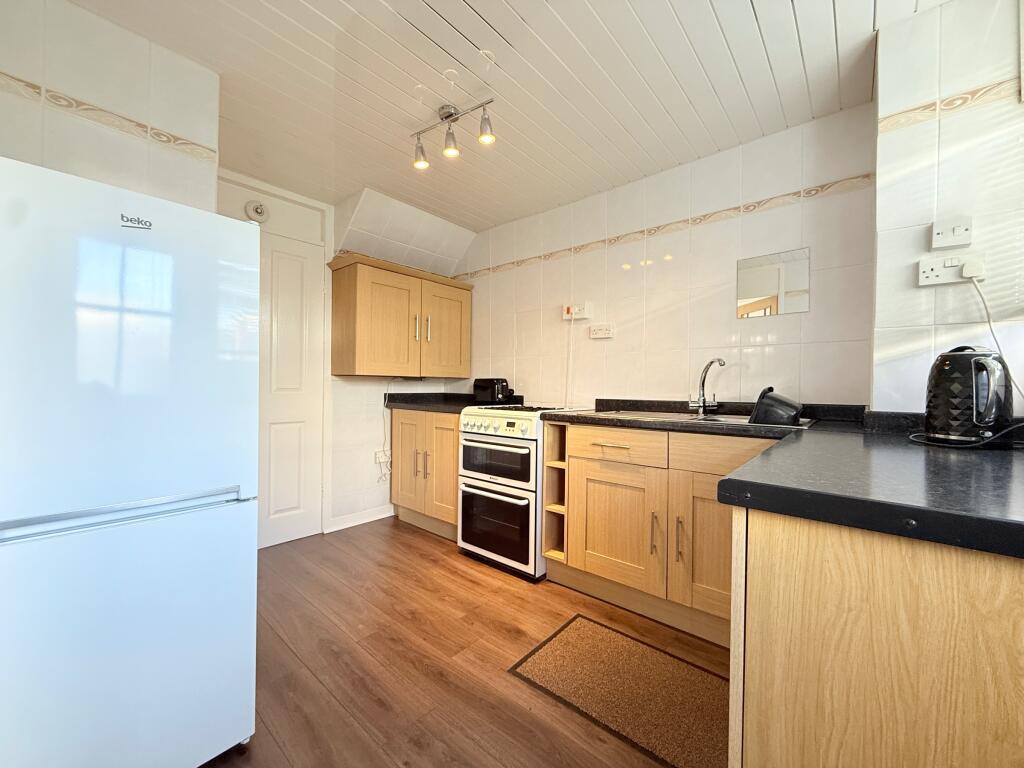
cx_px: 512
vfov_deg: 85.7
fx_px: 414
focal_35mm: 14
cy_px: 384
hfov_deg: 102.1
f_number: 2.2
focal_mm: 2.22
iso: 200
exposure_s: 1/50
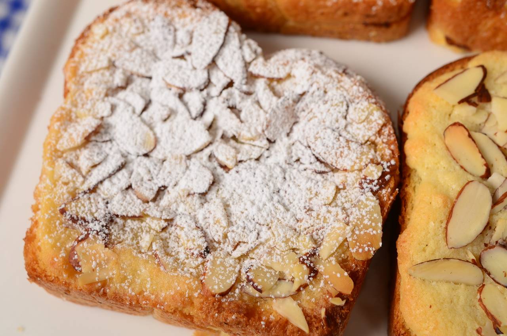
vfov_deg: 31.8
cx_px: 254
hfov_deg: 46.5
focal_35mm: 42
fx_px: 590
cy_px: 168
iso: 100
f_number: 5.6
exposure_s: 1/125
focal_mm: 28
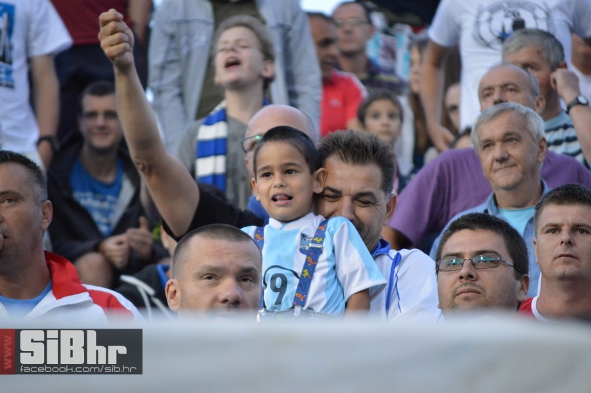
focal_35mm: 270
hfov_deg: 7.6
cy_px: 196
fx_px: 4428
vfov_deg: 5.1
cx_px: 296
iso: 1600
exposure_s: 1/125
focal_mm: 180
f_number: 5.6
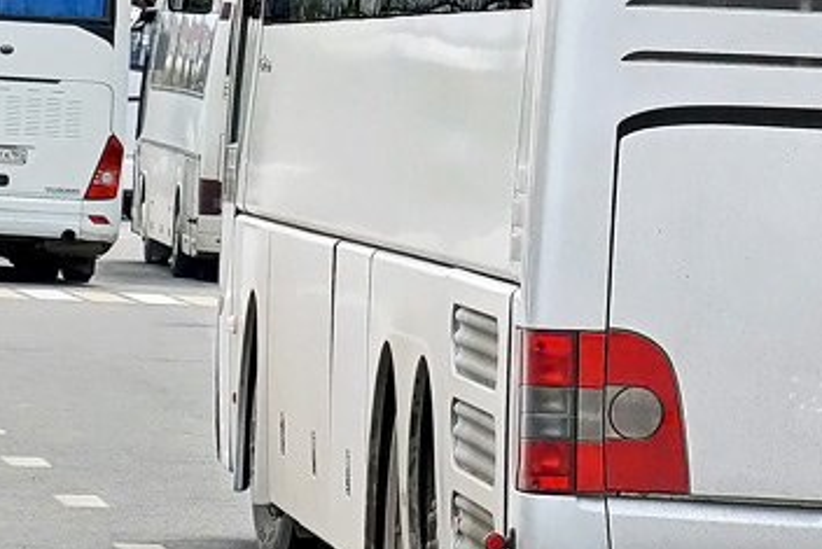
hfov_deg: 5.5
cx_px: 927
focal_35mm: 376
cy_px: -86
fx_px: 8588
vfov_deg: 3.7
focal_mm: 70
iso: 200
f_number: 7.1
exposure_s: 1/500
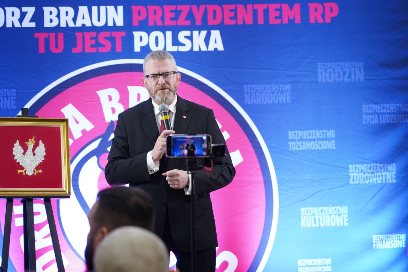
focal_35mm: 105
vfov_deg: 13.0
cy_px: 136
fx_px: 1190
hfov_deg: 19.5
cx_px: 204
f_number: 4.5
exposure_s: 1/125
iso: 2500
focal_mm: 105
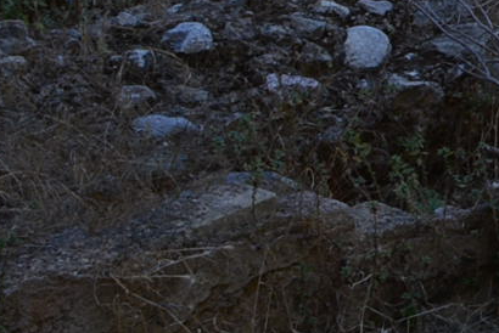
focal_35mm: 197
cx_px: 1397
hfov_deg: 8.9
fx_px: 2732
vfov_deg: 6.7
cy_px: -355
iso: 180
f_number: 8
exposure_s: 1/250
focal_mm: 18
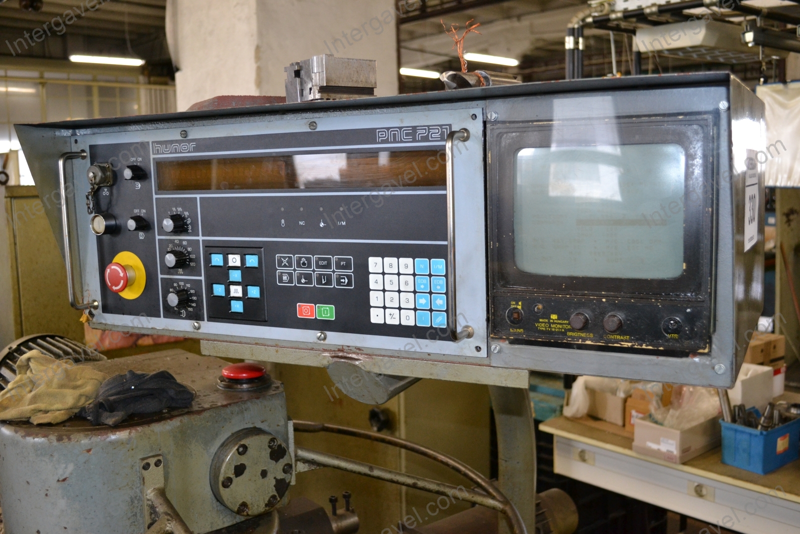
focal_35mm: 36
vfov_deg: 36.9
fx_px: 800
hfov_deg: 53.1
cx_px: 400
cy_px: 267
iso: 1100
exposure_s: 1/60
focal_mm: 24
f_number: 4
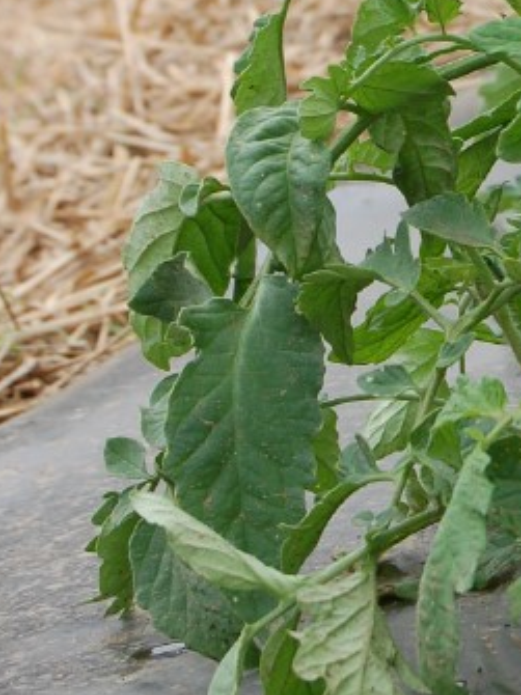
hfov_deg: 6.1
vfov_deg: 8.1
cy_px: 39
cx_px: 693
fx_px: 4869
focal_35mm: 242
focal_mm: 55
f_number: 7.1
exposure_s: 1/200
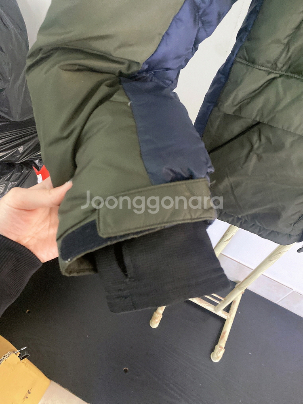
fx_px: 303
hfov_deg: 53.1
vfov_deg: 67.3
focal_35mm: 26
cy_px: 202
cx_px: 152
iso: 640
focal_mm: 4.25
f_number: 1.8
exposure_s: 1/60
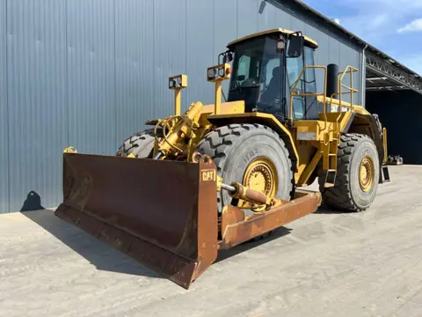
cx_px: 211
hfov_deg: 67.3
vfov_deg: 53.1
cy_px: 158
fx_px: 317
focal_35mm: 26
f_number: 1.5
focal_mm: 5.7
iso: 50
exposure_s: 1/2083
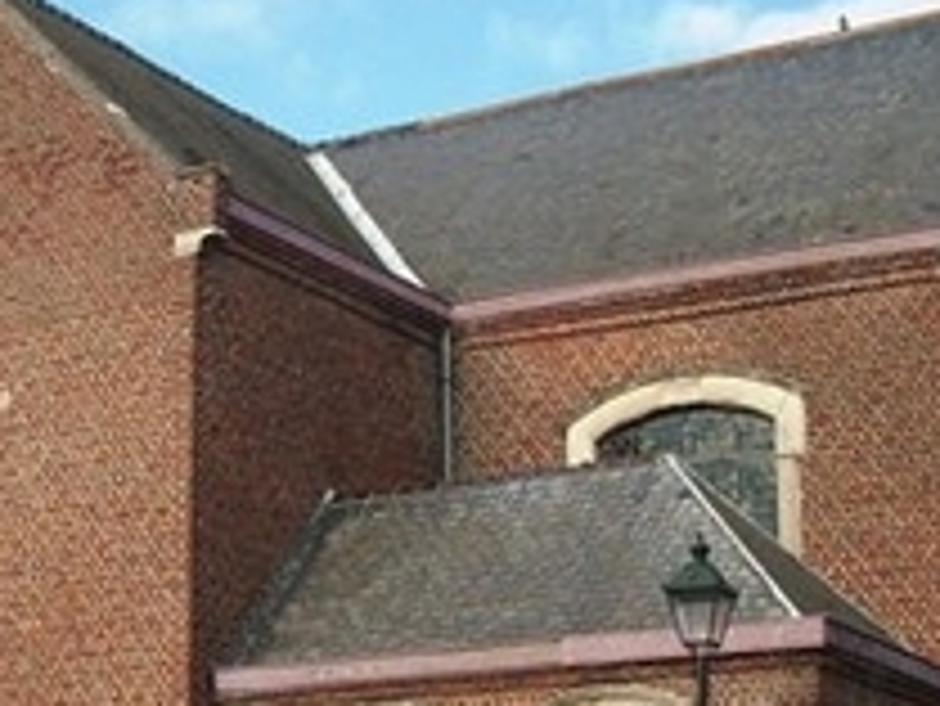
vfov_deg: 16.0
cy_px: 513
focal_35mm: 92
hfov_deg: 20.7
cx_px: 40
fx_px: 2500
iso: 80
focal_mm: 5.7
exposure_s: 1/640
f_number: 2.9
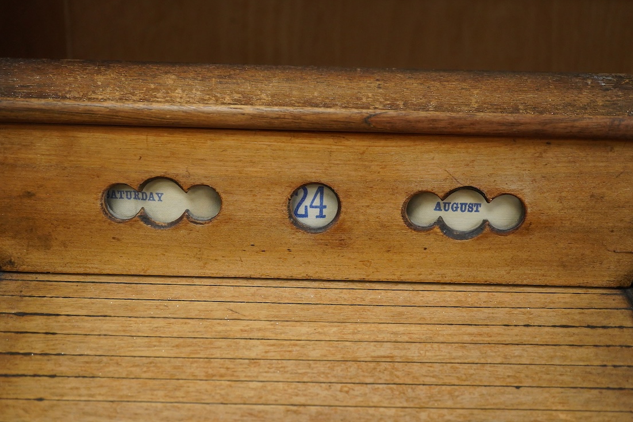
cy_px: 207
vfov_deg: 29.2
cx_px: 314
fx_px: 809
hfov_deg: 42.7
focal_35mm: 46
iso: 2500
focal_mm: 30
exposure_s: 1/320
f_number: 4
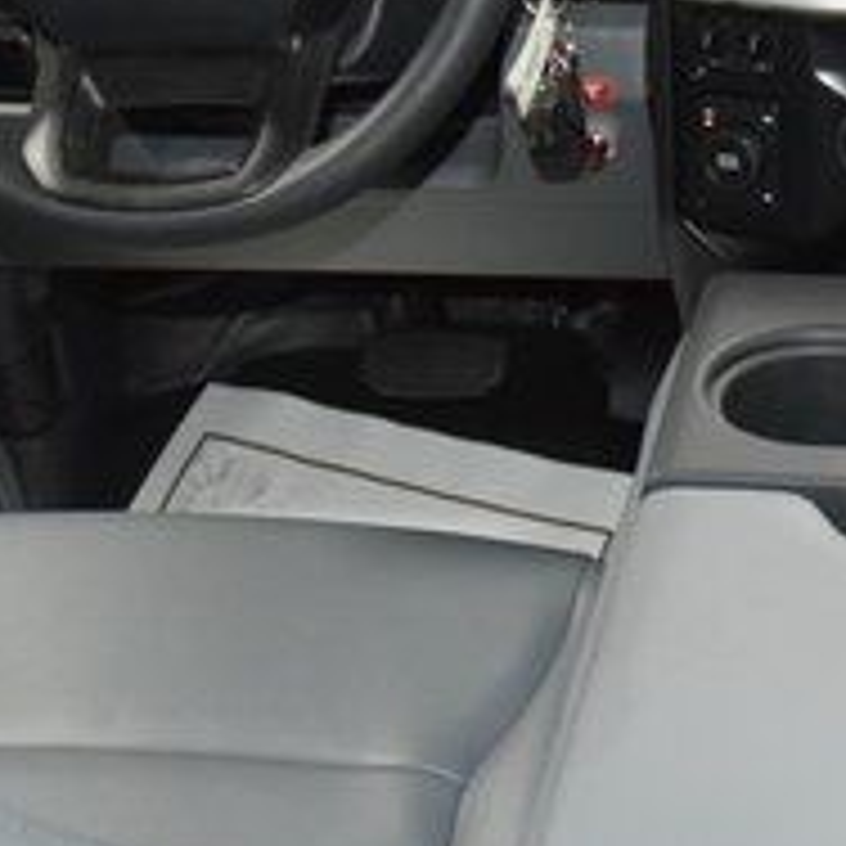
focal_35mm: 78
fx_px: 2157
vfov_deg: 22.2
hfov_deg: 20.6
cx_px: 1035
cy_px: 353
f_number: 3.5
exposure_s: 1/80
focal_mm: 18
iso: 3200
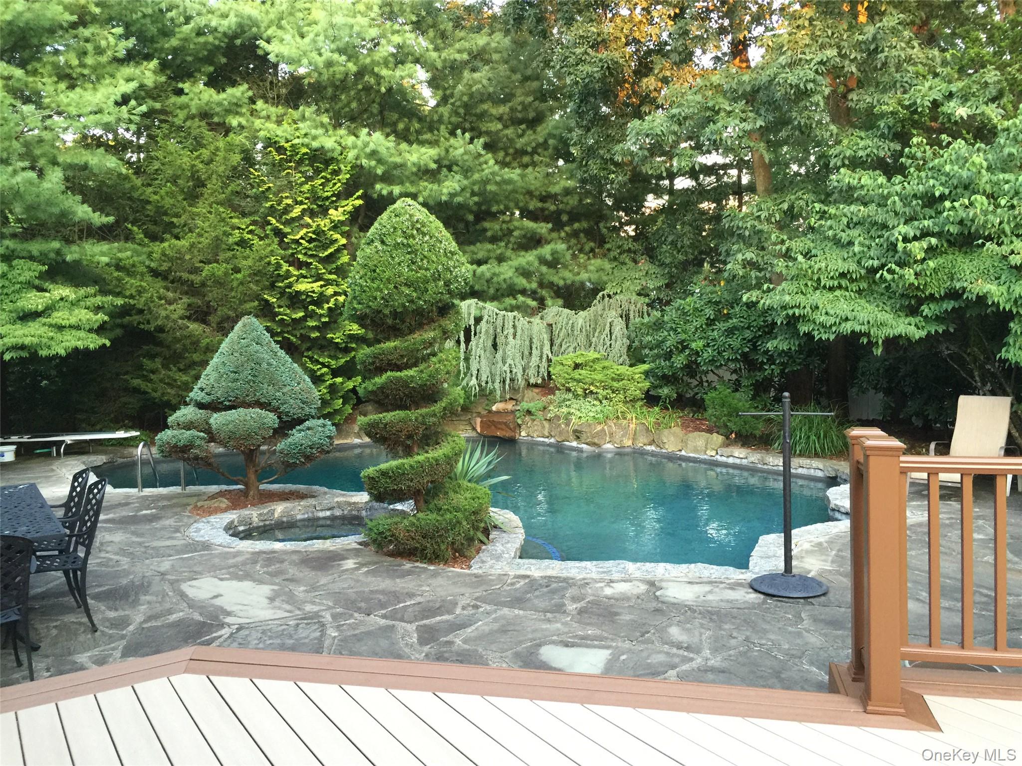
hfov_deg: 61.7
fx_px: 856
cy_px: 383
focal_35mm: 29
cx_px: 511
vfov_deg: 48.2
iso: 64
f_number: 2.2
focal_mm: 4.15
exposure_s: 1/15
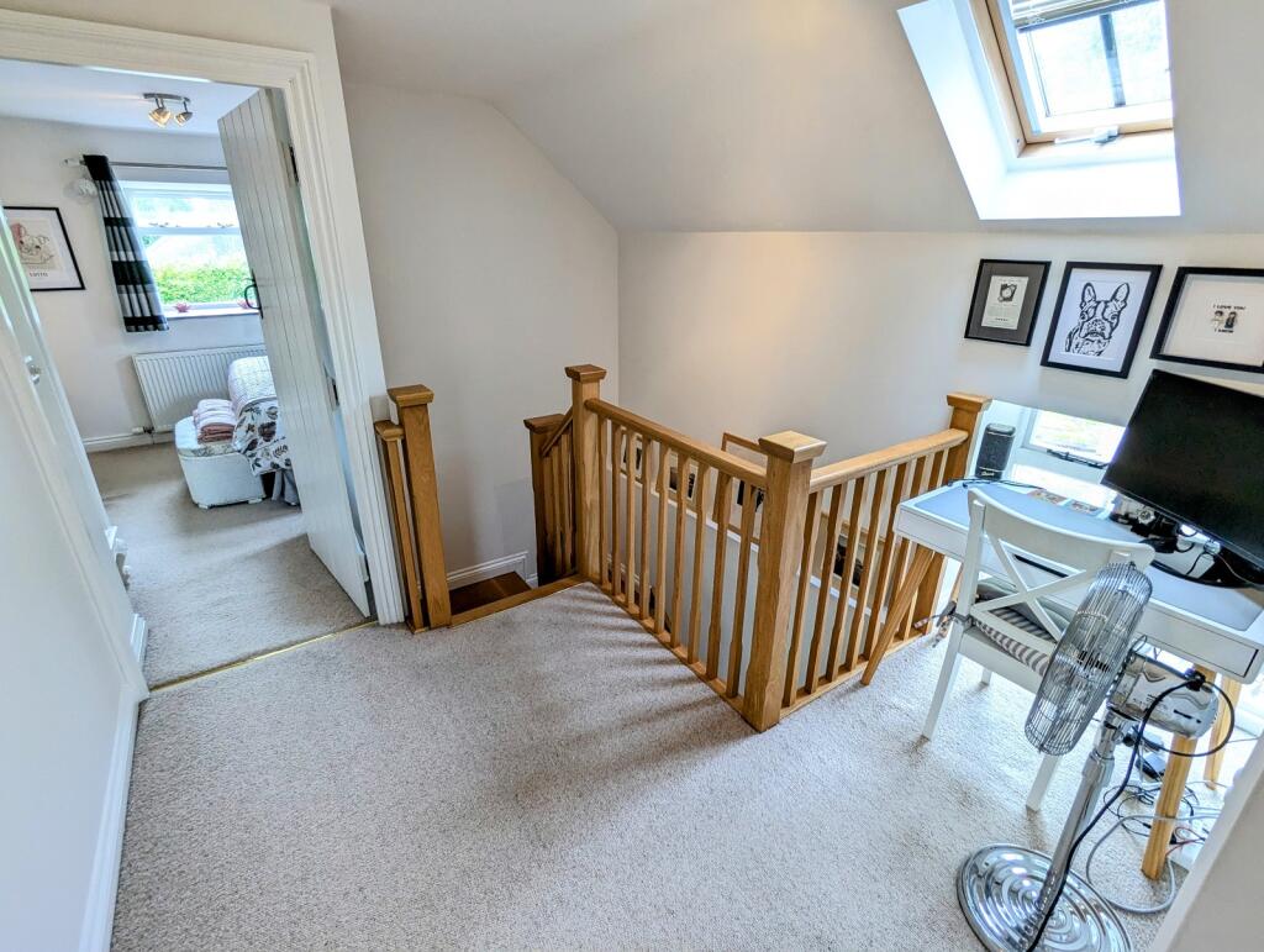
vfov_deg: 78.2
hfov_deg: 94.4
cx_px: 632
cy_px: 476
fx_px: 585
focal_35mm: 16
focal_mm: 2.35
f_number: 2.2
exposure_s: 1/50
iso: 94
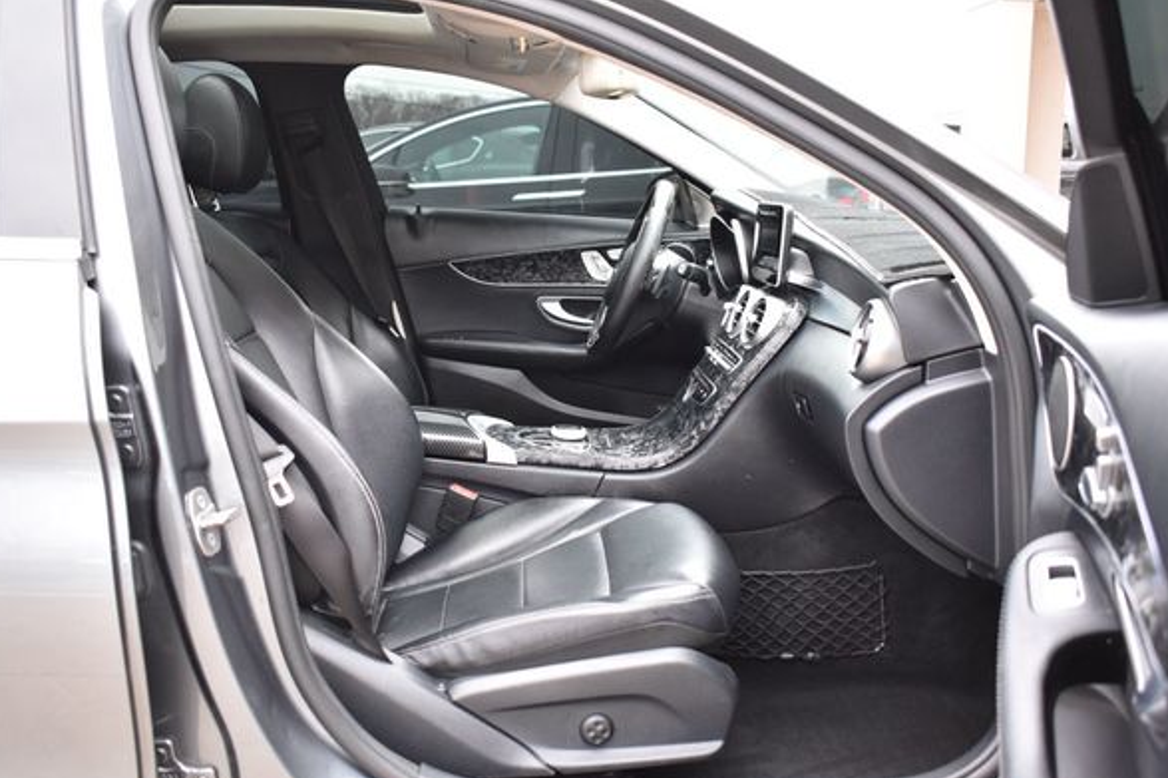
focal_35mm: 36
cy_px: 372
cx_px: 581
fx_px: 1168
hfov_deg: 53.1
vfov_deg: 36.8
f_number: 4
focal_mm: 22
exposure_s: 1/125
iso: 800
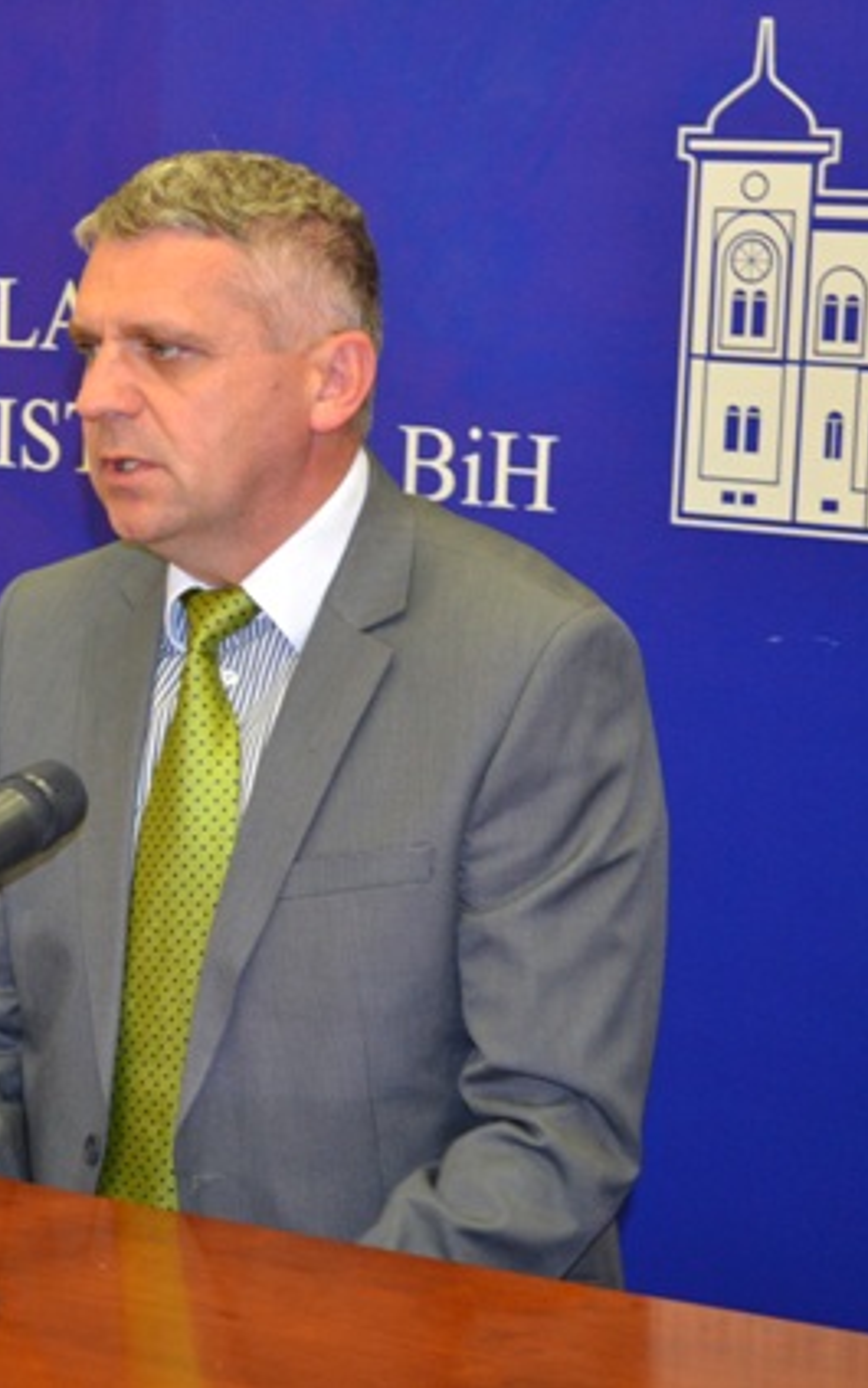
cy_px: 692
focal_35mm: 97
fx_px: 3671
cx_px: -167
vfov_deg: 21.4
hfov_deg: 13.1
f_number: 5.3
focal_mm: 42
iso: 1400
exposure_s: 1/60
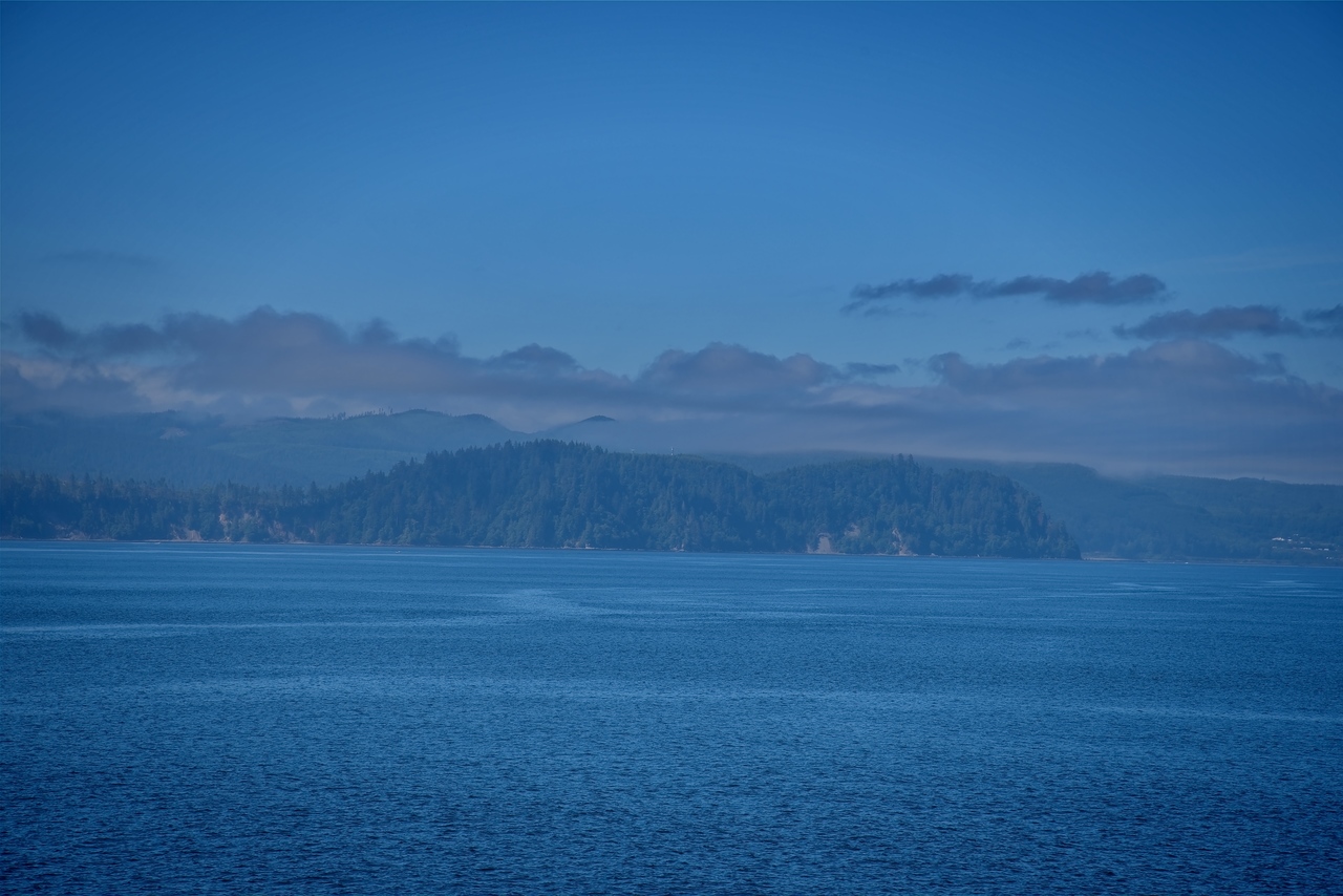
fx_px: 4477
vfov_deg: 11.4
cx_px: 672
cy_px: 448
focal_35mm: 120
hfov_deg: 17.1
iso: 100
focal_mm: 120
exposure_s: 1/320
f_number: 9
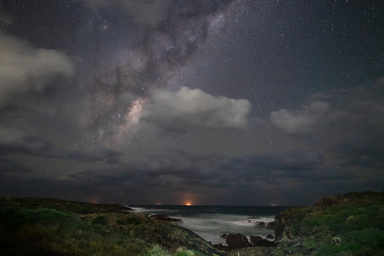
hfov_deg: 84.0
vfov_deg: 61.9
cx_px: 192
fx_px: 213
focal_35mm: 20
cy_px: 128
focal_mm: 20
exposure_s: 6
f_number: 1.8
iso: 6400
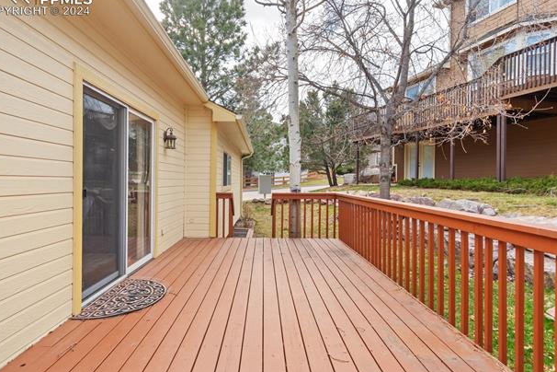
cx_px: 271
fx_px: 294
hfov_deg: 86.9
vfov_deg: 64.5
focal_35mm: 19
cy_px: 180
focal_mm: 18
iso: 800
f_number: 7.1
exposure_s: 1/160
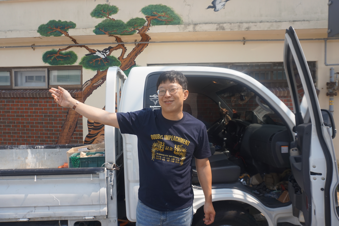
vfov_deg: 53.1
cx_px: 170
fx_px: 226
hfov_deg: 73.8
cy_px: 113
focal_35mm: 24
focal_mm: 16
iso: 100
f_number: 4.5
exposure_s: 1/500
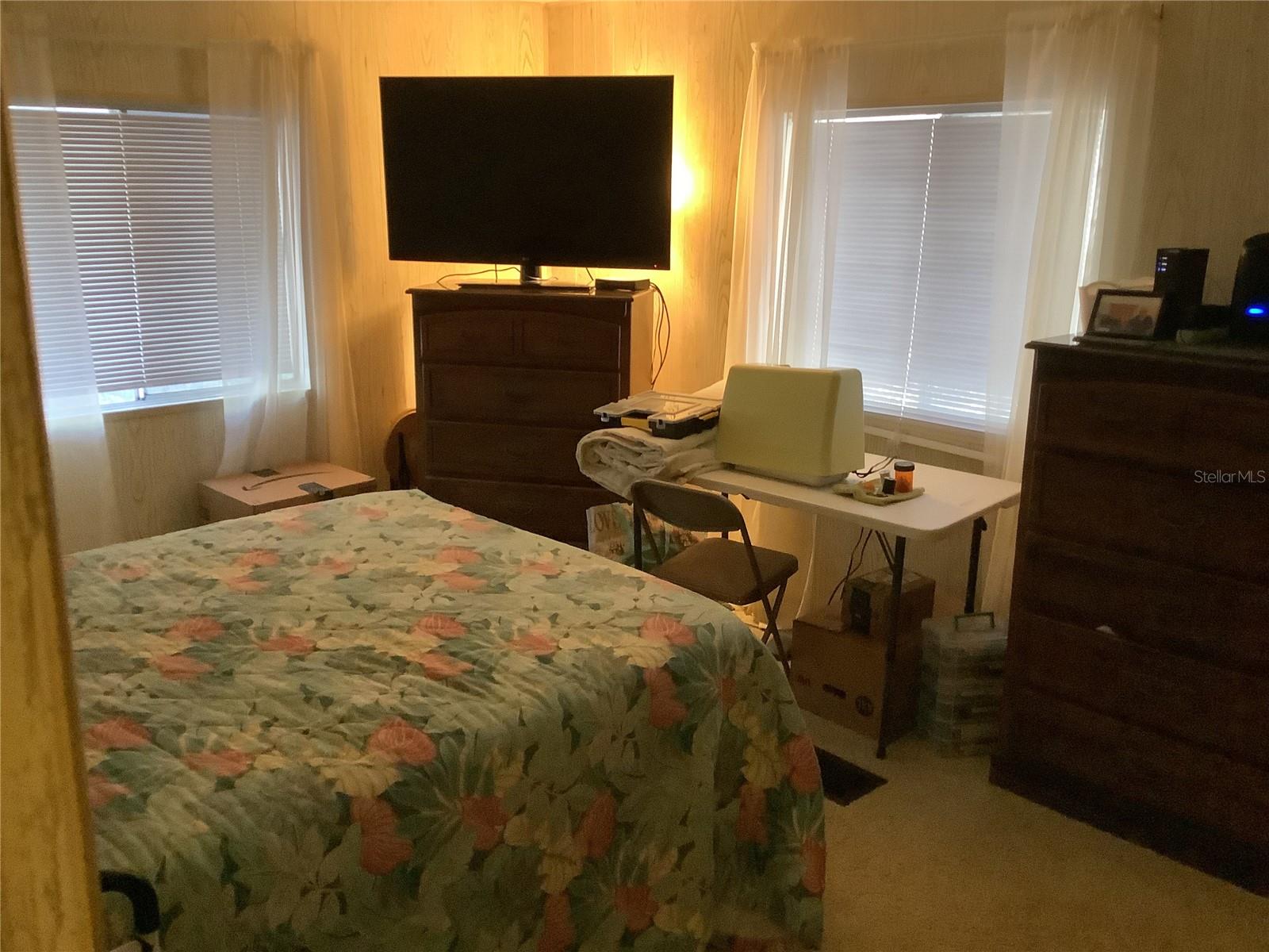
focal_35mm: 31
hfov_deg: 58.4
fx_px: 1136
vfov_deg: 45.4
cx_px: 634
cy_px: 476
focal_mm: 3.3
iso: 500
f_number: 2.4
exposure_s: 1/30
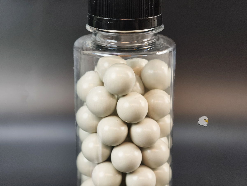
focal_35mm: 85
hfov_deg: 23.0
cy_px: 93
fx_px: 607
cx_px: 124
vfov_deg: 17.4
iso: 874
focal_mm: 22.48
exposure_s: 1/30
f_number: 2.67
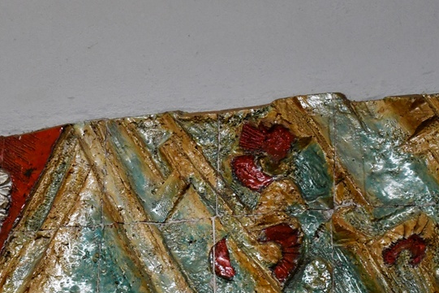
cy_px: 234
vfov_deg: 10.3
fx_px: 1622
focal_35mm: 133
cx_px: 118
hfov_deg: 15.4
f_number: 4.5
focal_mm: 40
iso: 1800
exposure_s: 1/125
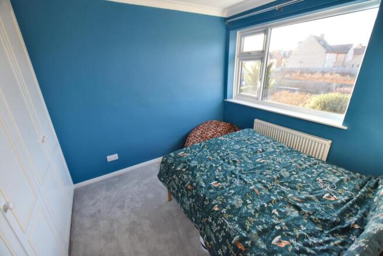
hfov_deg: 100.4
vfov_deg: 77.4
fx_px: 160
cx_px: 192
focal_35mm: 15
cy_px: 128
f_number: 4
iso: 400
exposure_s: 1/250
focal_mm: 10
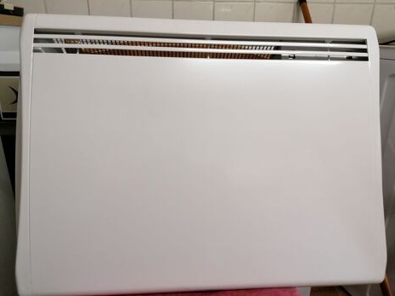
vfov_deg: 49.7
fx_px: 319
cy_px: 151
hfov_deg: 63.4
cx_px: 203
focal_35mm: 28
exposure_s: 1/33.3
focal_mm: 4.75
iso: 250
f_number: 1.8
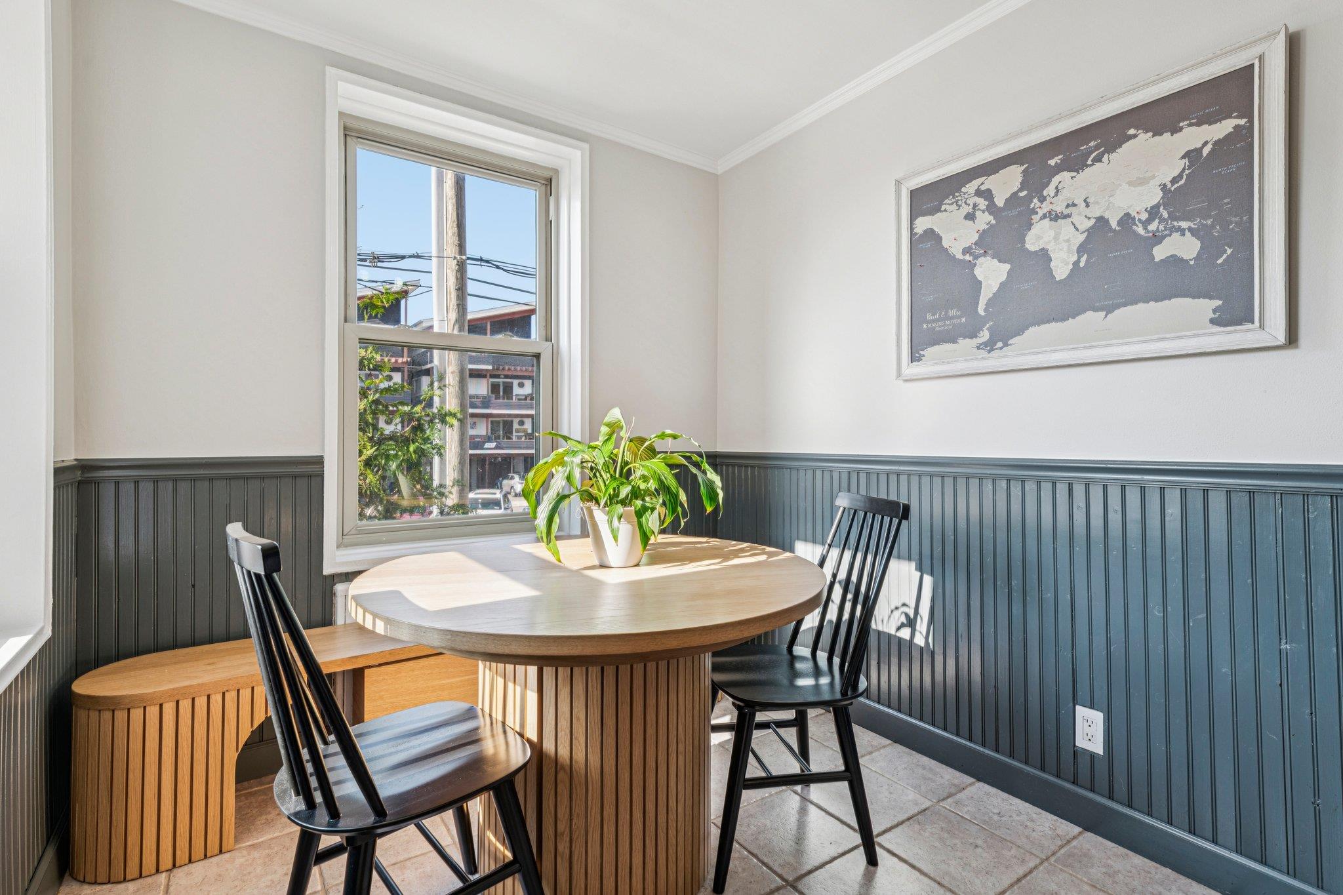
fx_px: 634
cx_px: 672
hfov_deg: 93.3
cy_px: 448
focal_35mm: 17
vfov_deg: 70.4
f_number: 8
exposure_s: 1/50
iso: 250
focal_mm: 17
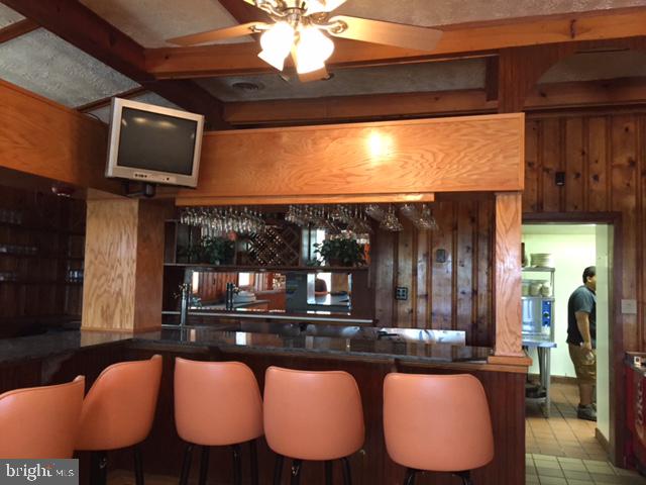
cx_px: 323
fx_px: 541
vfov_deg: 48.2
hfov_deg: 61.7
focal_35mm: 29
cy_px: 242
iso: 250
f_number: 2.2
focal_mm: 4.15
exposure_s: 1/30
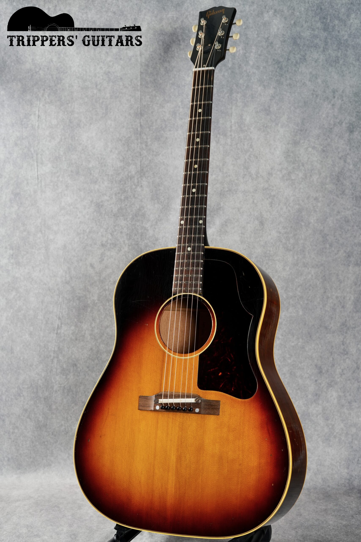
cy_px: 271
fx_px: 752
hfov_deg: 27.0
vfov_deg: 39.6
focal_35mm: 50
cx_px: 180
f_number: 6.3
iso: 320
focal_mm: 50
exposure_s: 1/1.6
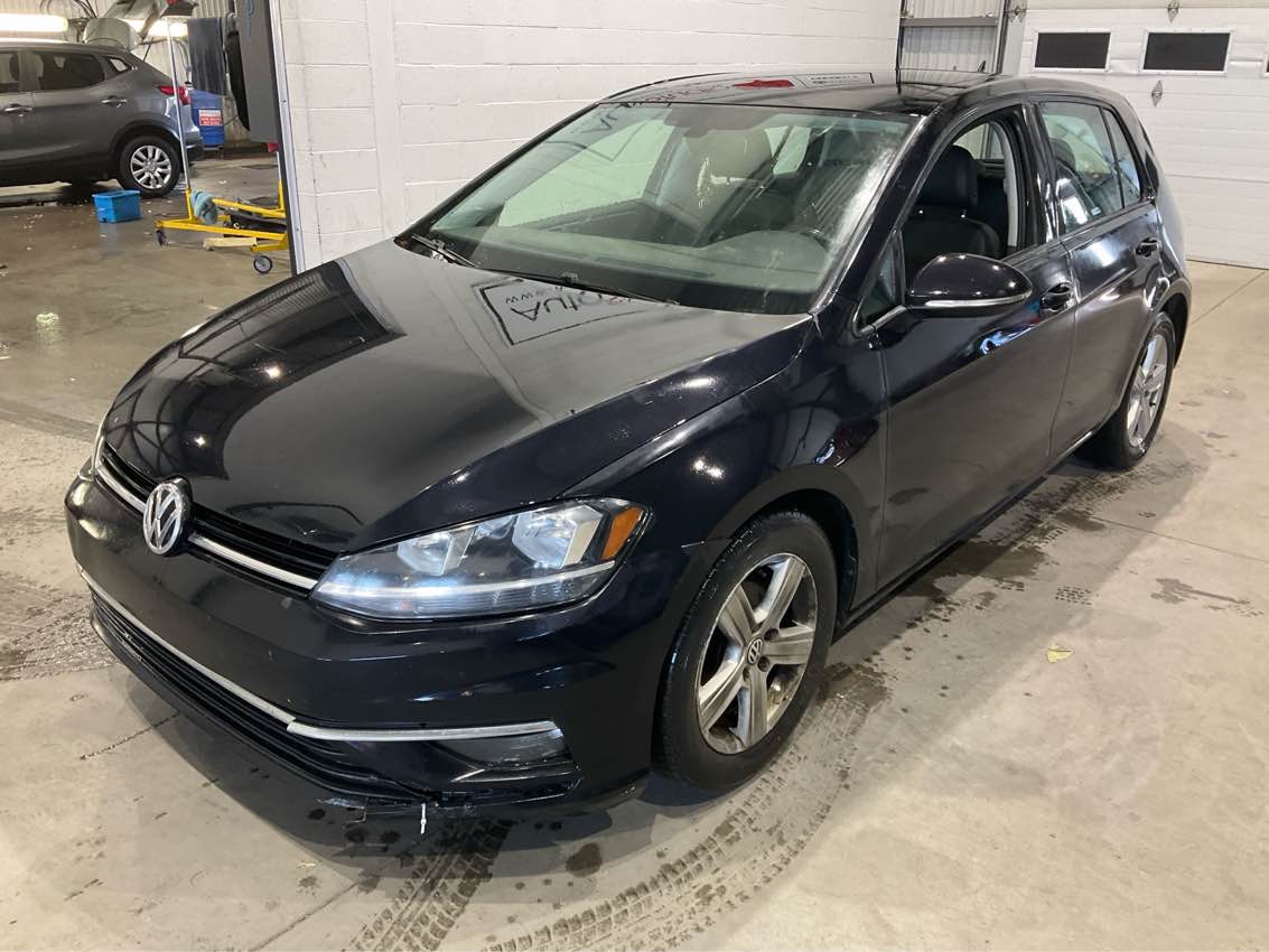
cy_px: 476
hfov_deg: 61.7
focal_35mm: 29
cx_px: 634
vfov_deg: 48.2
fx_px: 1063
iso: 100
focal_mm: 3
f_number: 1.8
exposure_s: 1/60
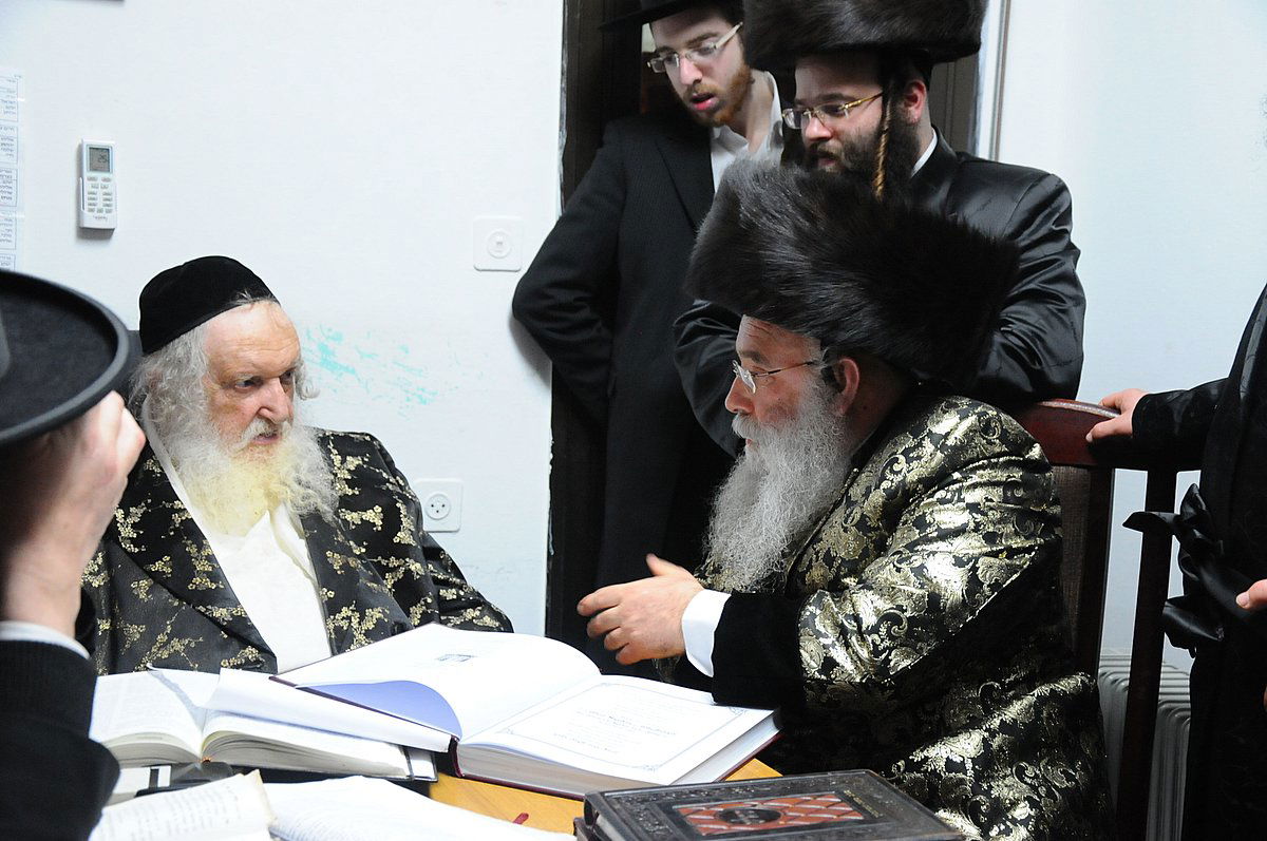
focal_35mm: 51
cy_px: 420
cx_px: 634
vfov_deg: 26.4
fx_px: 1793
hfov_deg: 38.9
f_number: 4.2
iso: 1600
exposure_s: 1/50
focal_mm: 34
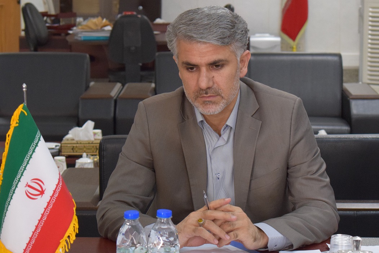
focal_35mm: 82
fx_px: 869
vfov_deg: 16.6
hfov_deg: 24.6
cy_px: 126
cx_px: 190
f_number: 5.6
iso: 2500
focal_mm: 55
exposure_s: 1/60
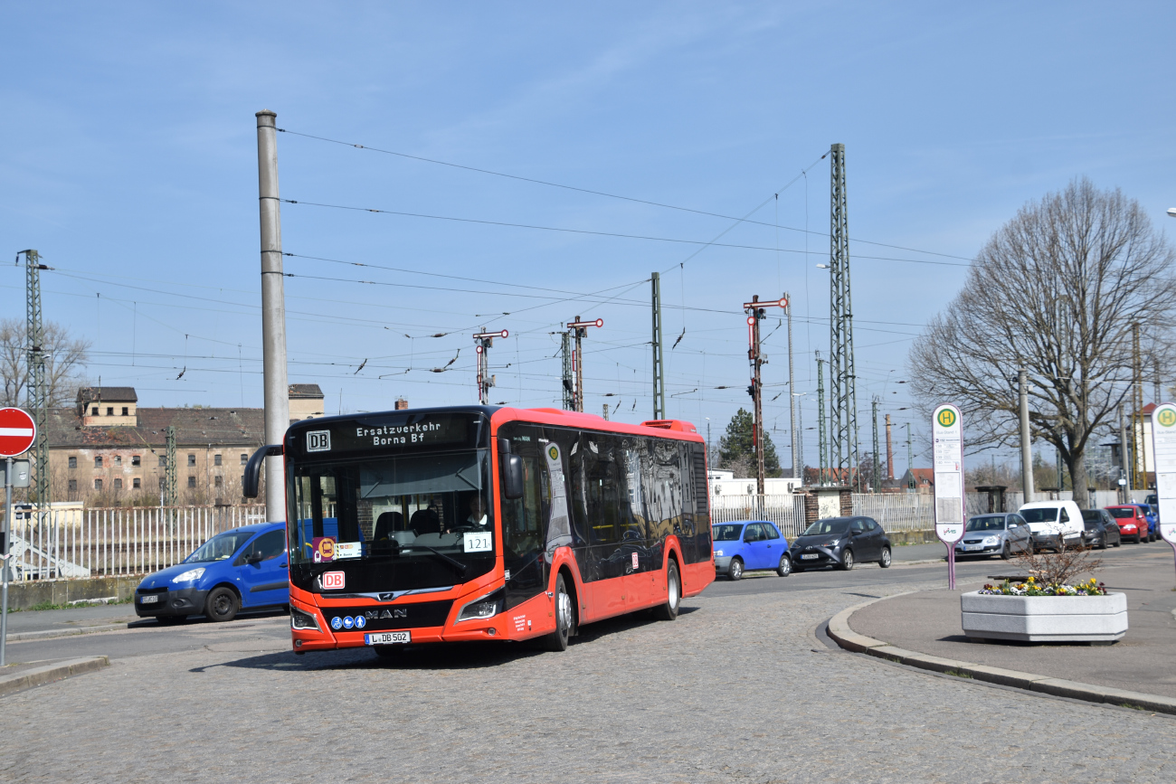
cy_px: 392
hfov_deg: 35.0
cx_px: 588
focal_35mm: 57
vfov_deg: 23.8
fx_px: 1862
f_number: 8
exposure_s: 1/500
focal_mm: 38
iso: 100
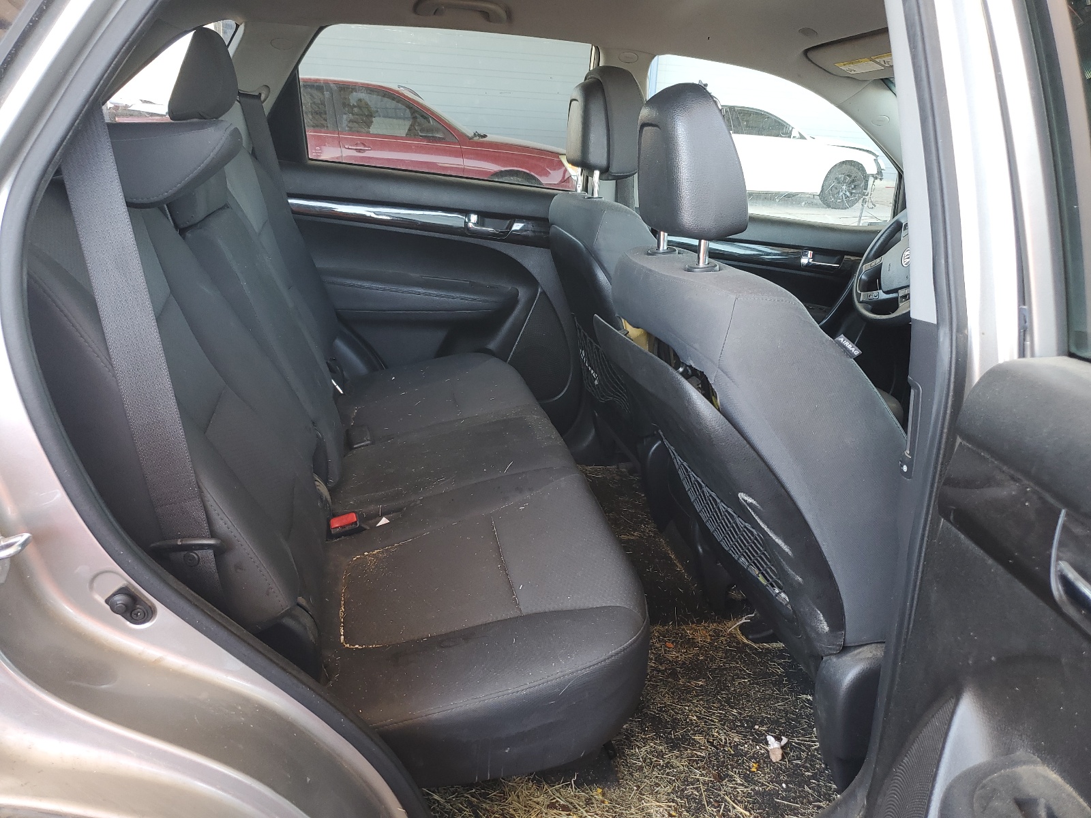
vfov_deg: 53.1
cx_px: 546
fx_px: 819
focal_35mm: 26
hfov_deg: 67.3
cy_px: 409
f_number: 1.5
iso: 53
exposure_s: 1/50
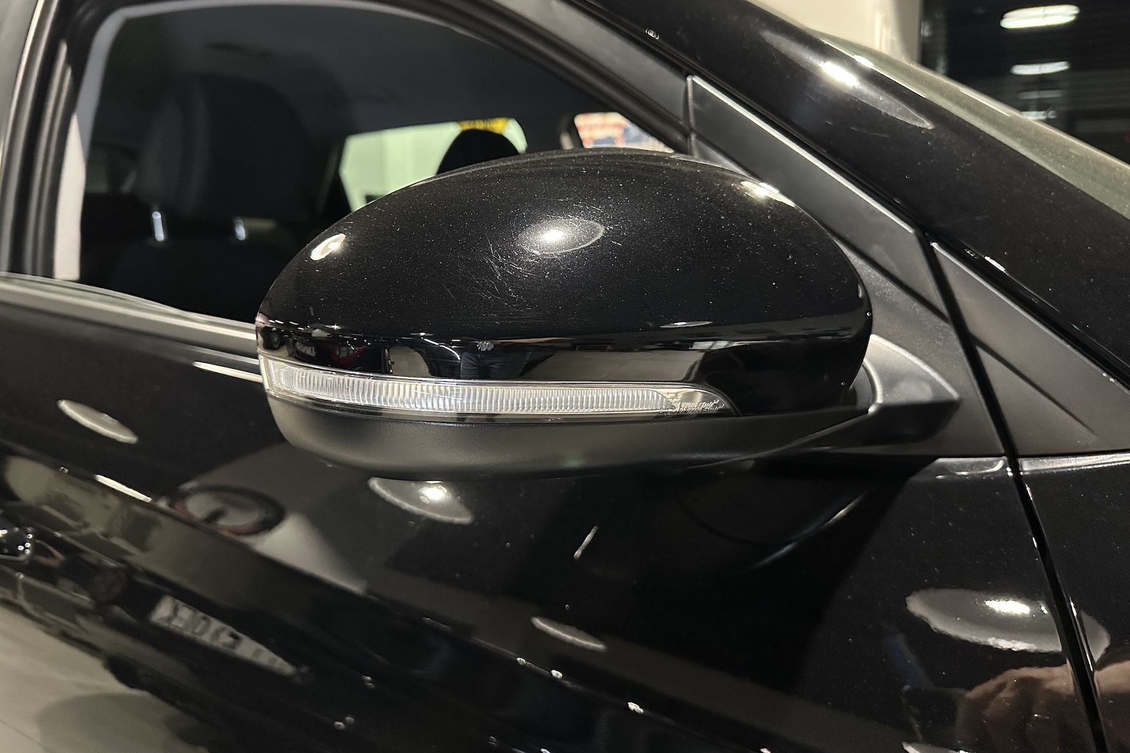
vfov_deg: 51.2
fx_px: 785
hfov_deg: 71.5
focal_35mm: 25
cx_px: 565
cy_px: 346
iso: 1000
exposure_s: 1/39
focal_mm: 6.86
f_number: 1.78
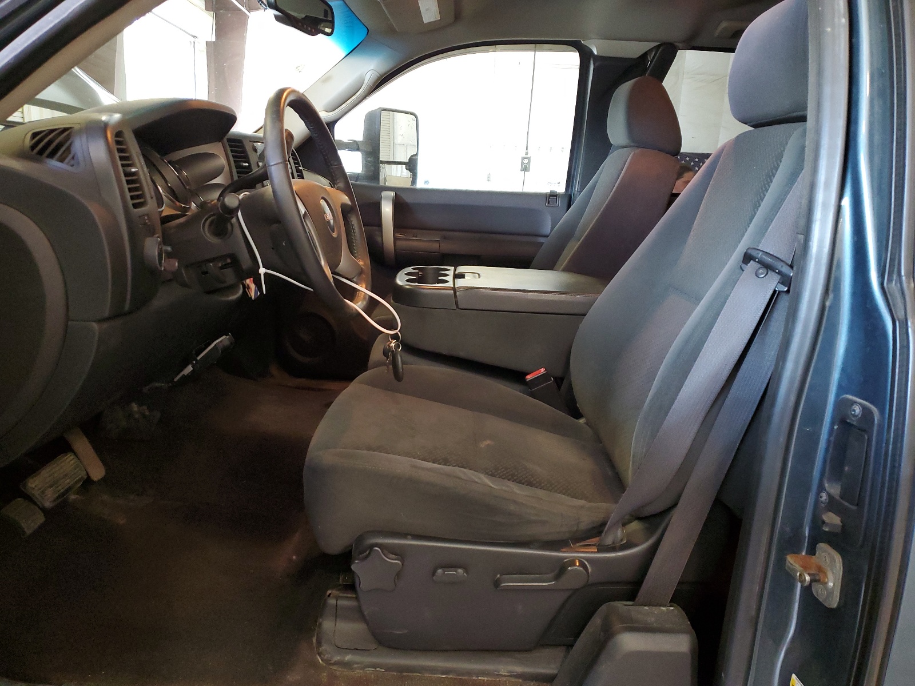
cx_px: 458
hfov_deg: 67.3
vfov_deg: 53.1
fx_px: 687
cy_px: 343
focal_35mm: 26
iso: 293
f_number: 1.5
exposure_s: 1/40
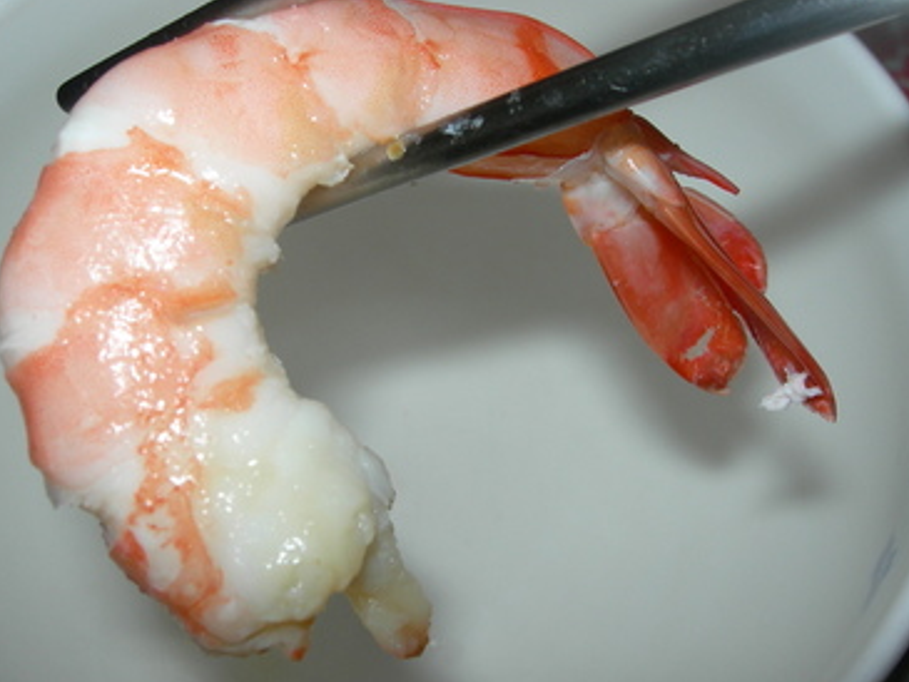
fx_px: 1366
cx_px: 433
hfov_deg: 36.8
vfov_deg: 28.0
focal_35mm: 52
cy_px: 355
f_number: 4.8
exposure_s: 1/60.1
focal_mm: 7.8
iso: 50
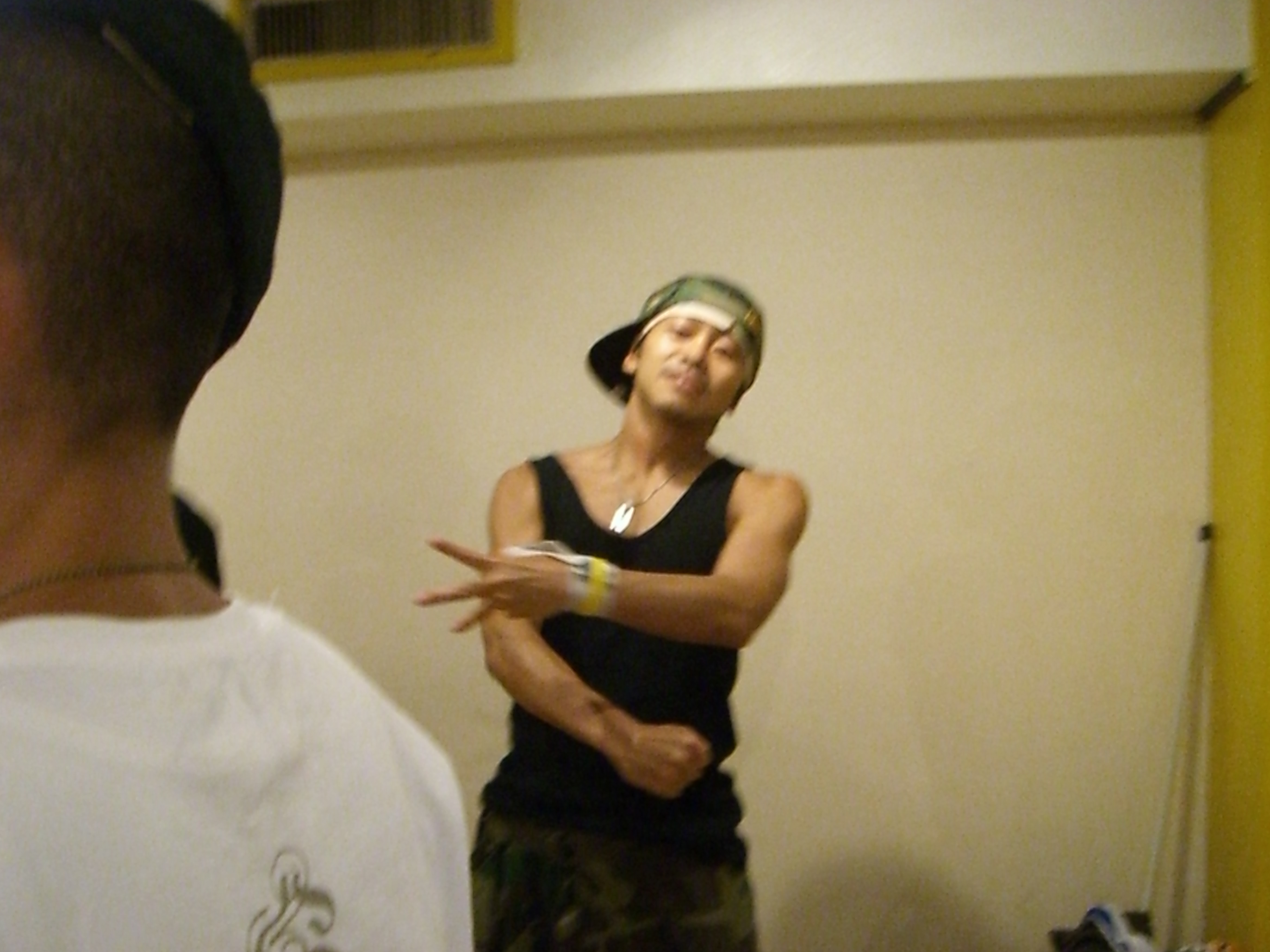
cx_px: 637
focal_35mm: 39
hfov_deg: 47.9
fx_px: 1431
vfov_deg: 36.8
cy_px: 478
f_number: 2.7
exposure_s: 1/40
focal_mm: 6.2
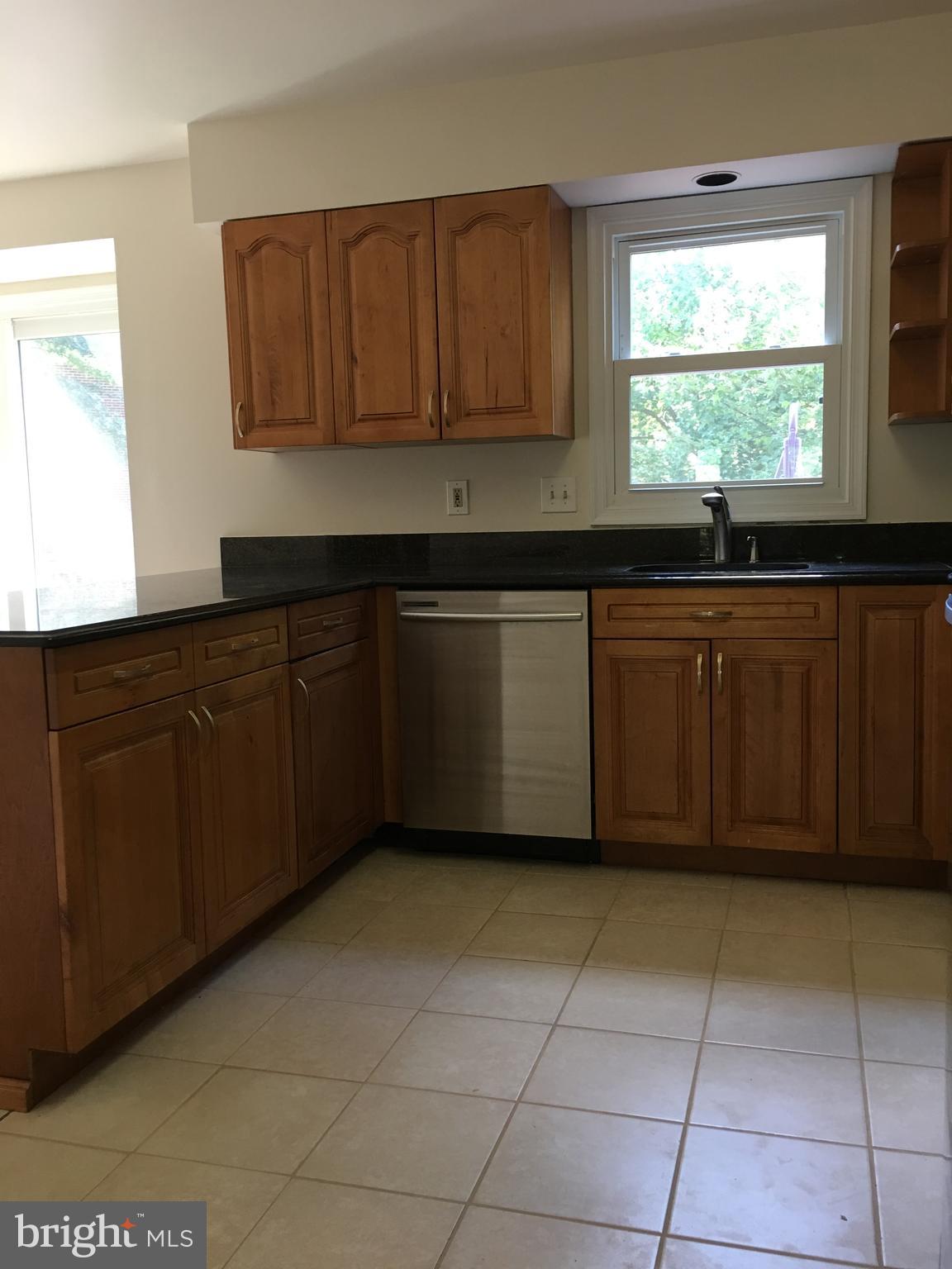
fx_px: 1063
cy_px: 634
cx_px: 476
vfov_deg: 61.7
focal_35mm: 29
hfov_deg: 48.2
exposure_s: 1/15
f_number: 2.2
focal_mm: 4.15
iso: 40
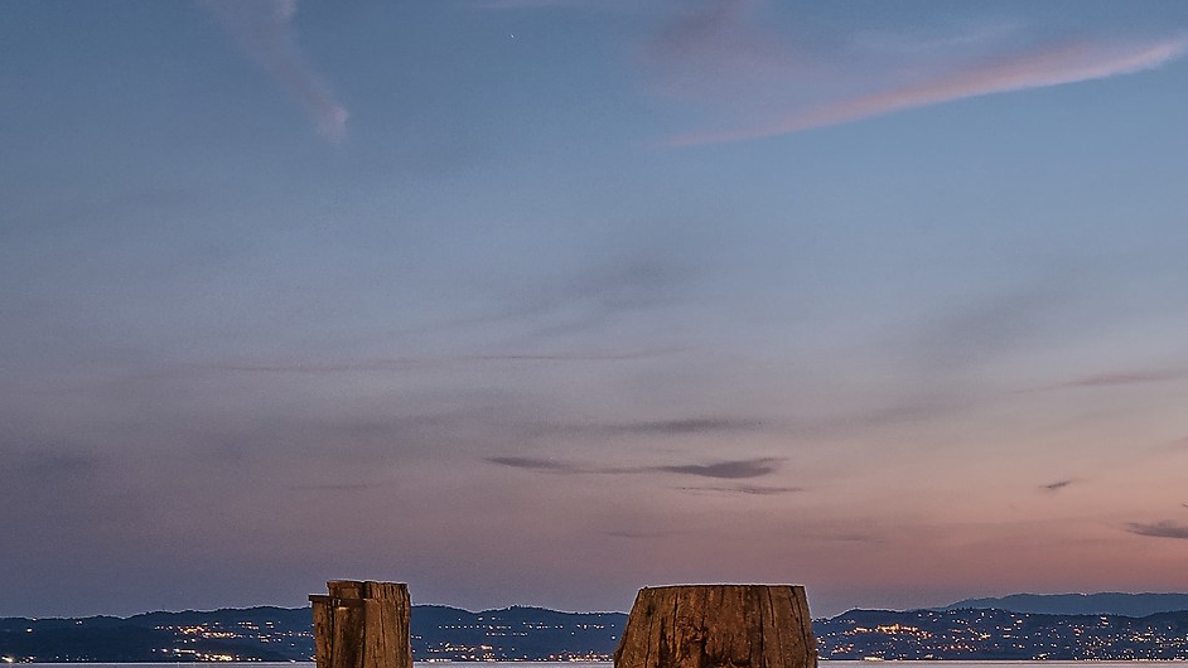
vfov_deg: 17.8
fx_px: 2016
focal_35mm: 64
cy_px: 829
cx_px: 1309
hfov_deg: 29.6
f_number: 6.3
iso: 100
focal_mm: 16
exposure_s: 8
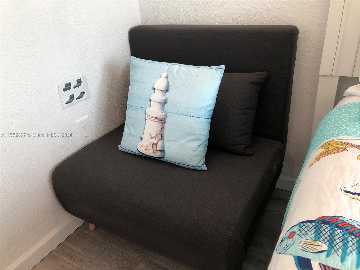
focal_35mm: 28
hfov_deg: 63.4
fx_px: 291
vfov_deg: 49.7
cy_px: 135
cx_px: 180
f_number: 1.8
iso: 25
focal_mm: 4
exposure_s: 1/40
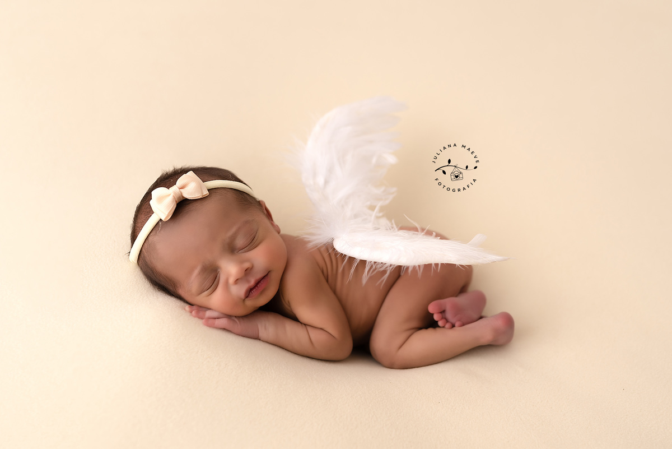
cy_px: 224
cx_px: 336
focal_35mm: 35
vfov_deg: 37.9
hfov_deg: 54.4
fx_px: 654
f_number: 2.8
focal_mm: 35
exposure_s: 1/160
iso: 160
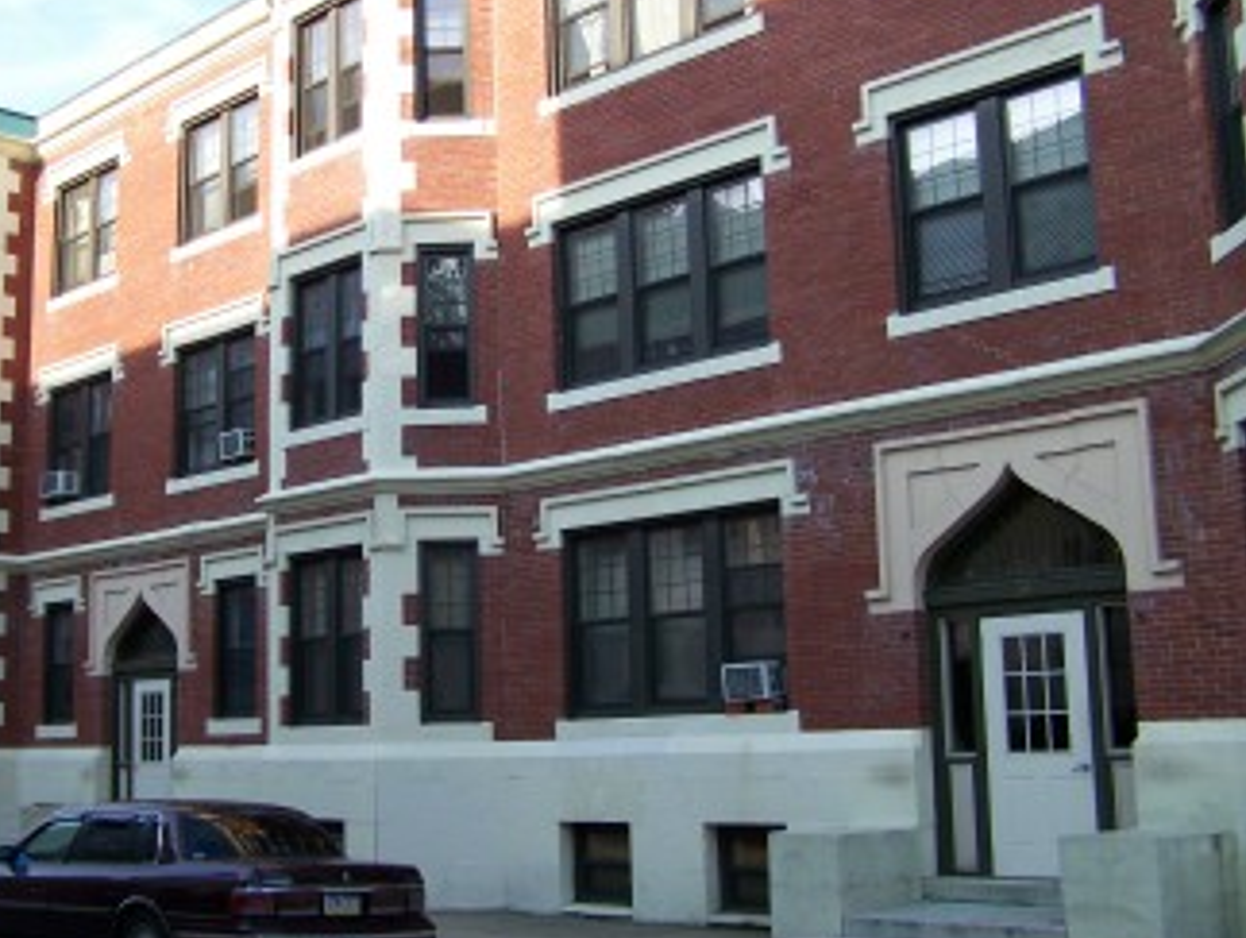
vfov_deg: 30.9
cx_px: 478
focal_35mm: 47
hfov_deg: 40.2
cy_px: 394
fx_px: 1694
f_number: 2.8
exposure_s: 1/250
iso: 64
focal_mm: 6.3
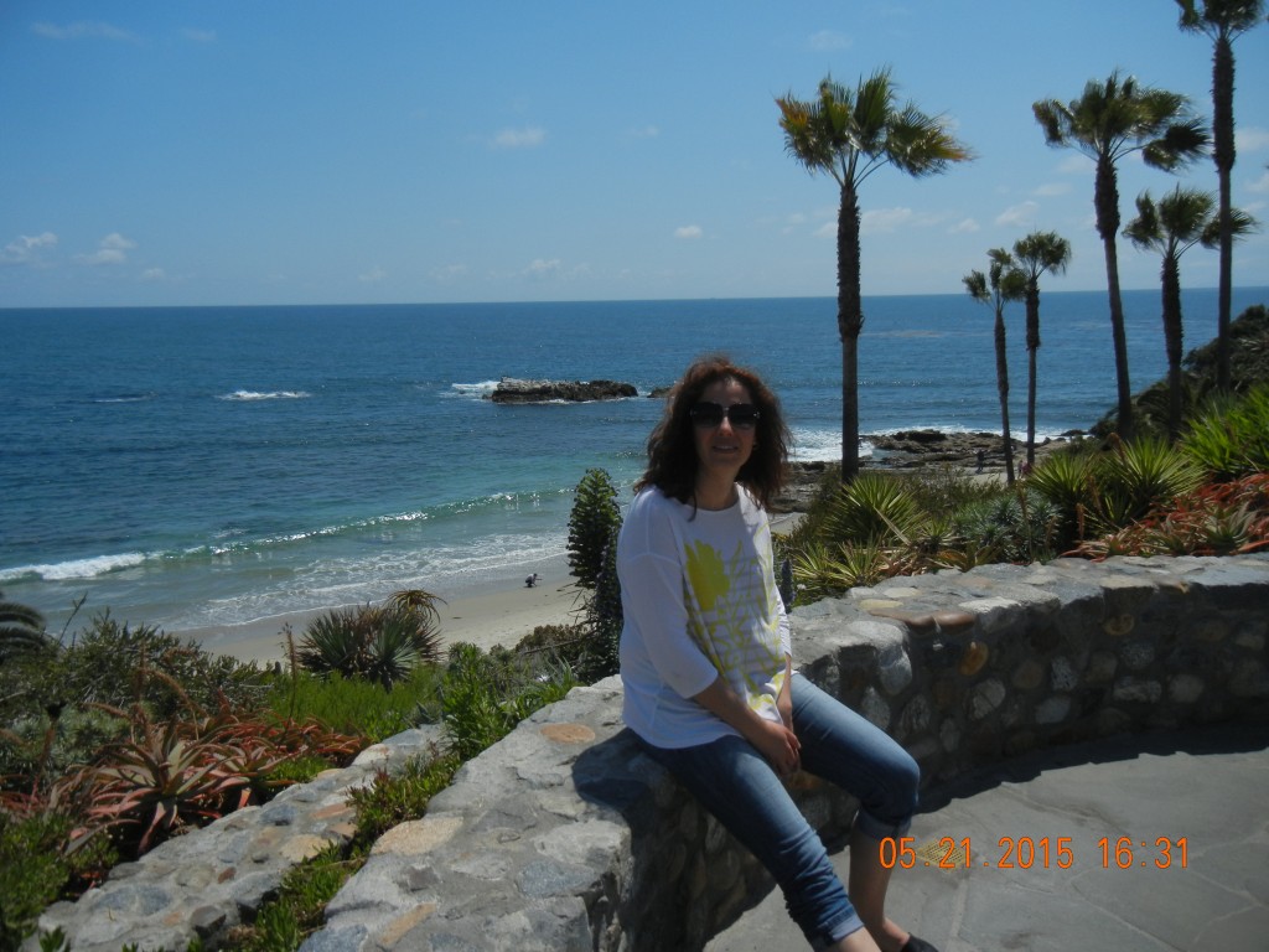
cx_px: 634
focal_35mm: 30
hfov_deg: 60.0
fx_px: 1100
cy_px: 476
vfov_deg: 46.8
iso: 160
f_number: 7
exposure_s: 1/1029
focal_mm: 5.4
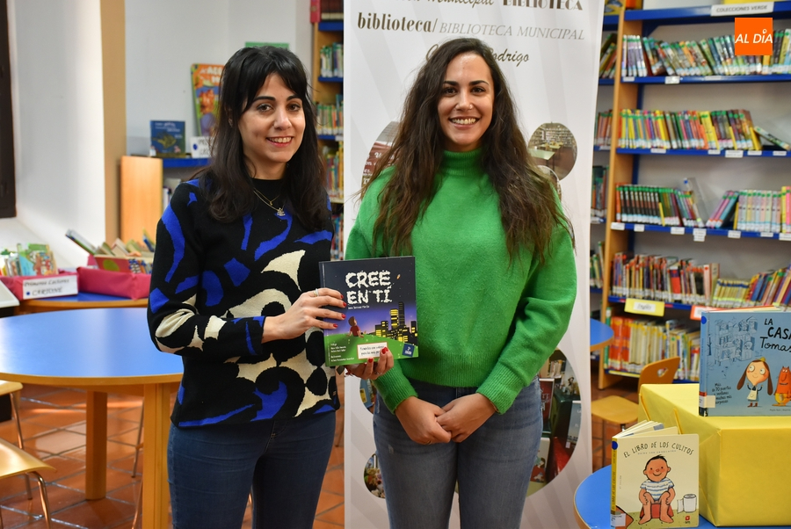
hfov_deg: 38.8
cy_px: 264
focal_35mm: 51
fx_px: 1122
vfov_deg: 26.5
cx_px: 396
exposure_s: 1/60
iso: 560
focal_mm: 34
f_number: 4.2
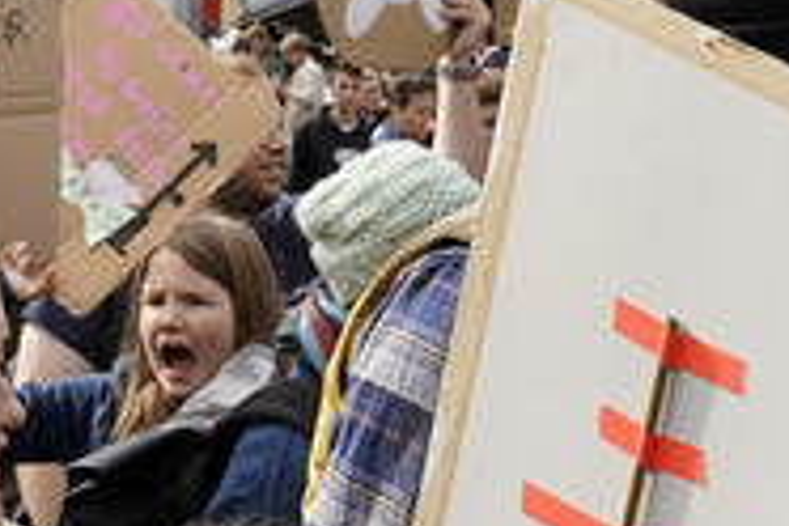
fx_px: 2279
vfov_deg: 12.9
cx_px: 227
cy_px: -72
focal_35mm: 104
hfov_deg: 19.5
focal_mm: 43
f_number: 11
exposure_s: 1/100
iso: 160
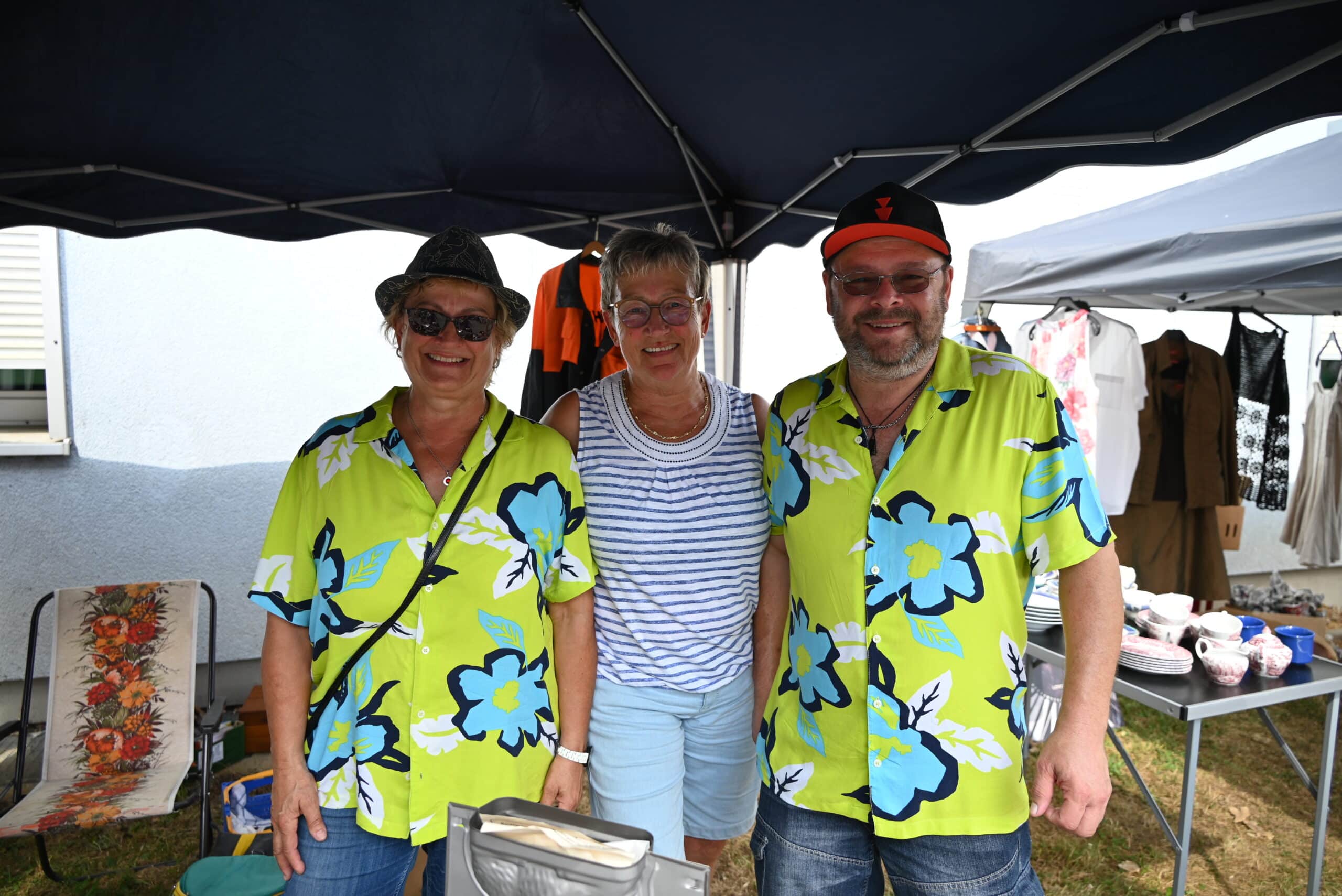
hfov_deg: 73.7
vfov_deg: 53.2
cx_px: 671
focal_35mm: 24
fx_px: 895
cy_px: 448
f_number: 4
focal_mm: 24
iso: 200
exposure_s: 1/250
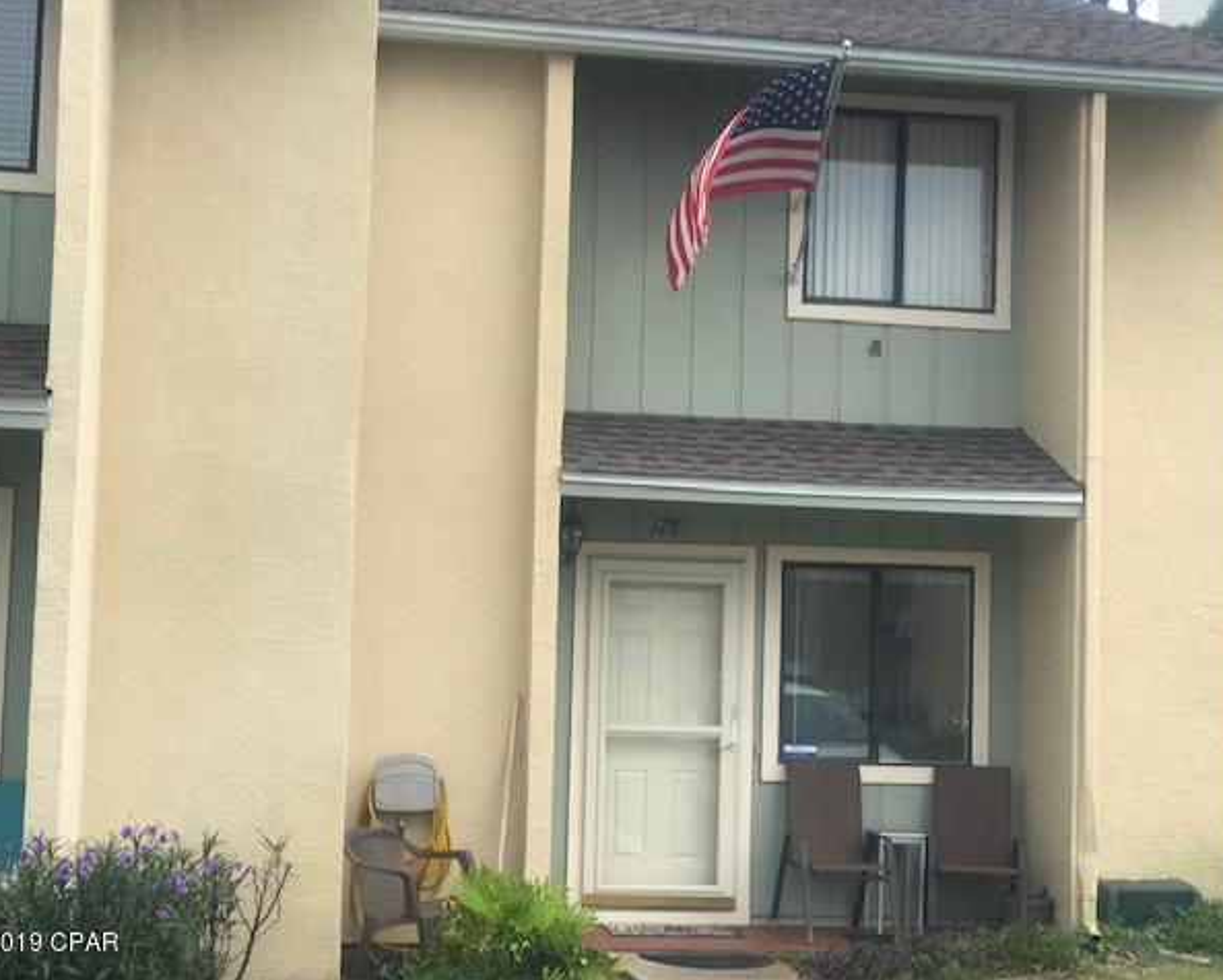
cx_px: 615
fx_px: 2173
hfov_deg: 31.4
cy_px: 489
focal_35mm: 60
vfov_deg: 25.4
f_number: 2.8
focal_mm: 6.6
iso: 20
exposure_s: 1/290
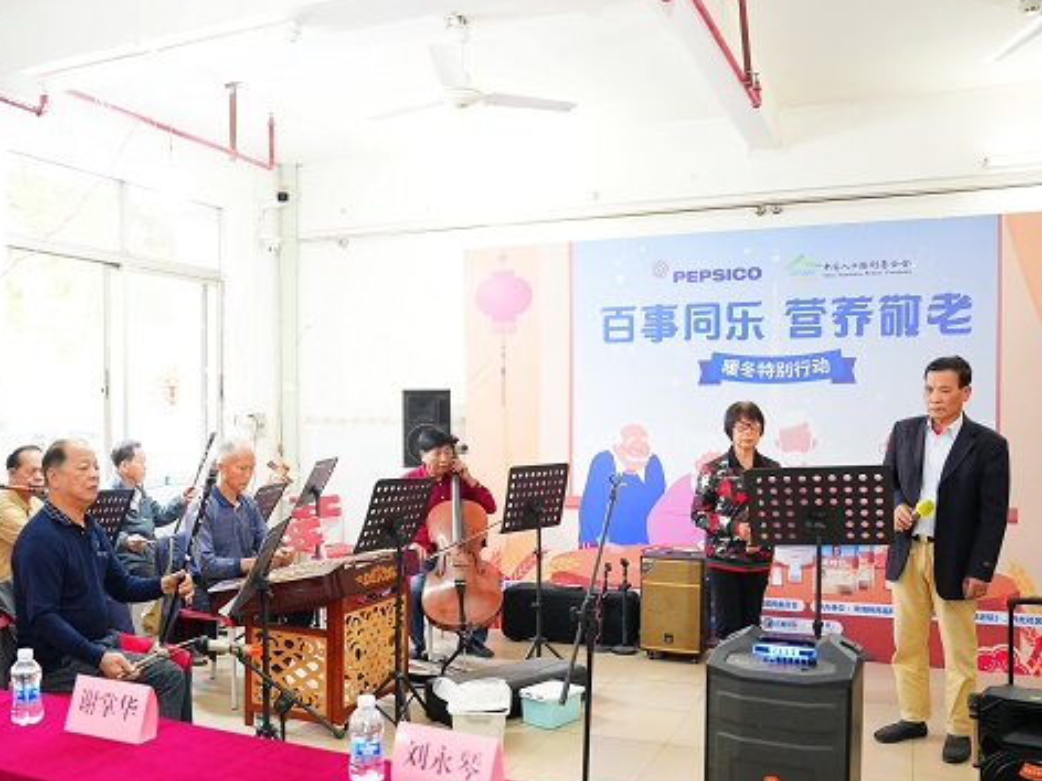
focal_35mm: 33
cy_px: 434
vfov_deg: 42.6
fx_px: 1001
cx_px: 453
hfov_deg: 54.8
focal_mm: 27.2
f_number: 2.8
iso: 4000
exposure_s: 1/160
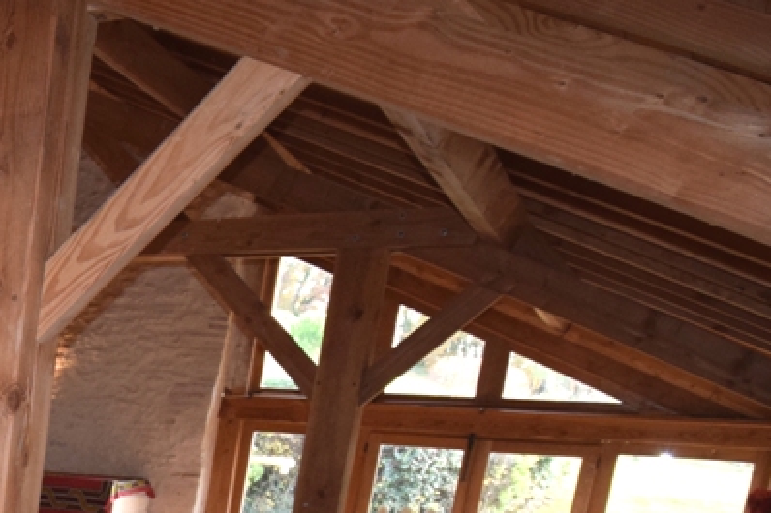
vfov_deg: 24.3
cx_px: -232
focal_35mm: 49
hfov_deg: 31.2
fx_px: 1049
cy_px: 657
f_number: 4.8
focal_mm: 10
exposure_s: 1/90
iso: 800
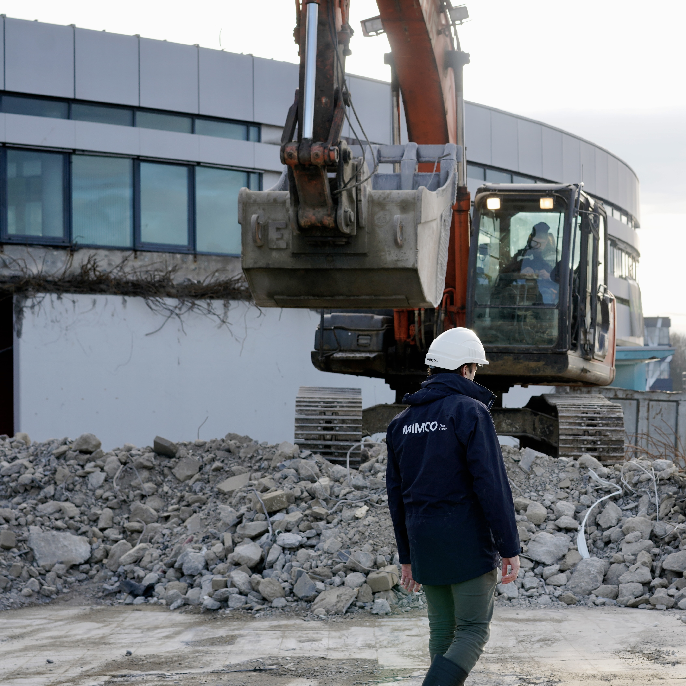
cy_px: 341
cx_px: 571
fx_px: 1973
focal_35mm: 88
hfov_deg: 19.5
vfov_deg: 19.7
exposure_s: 1/250
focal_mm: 55
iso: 160
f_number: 5.6
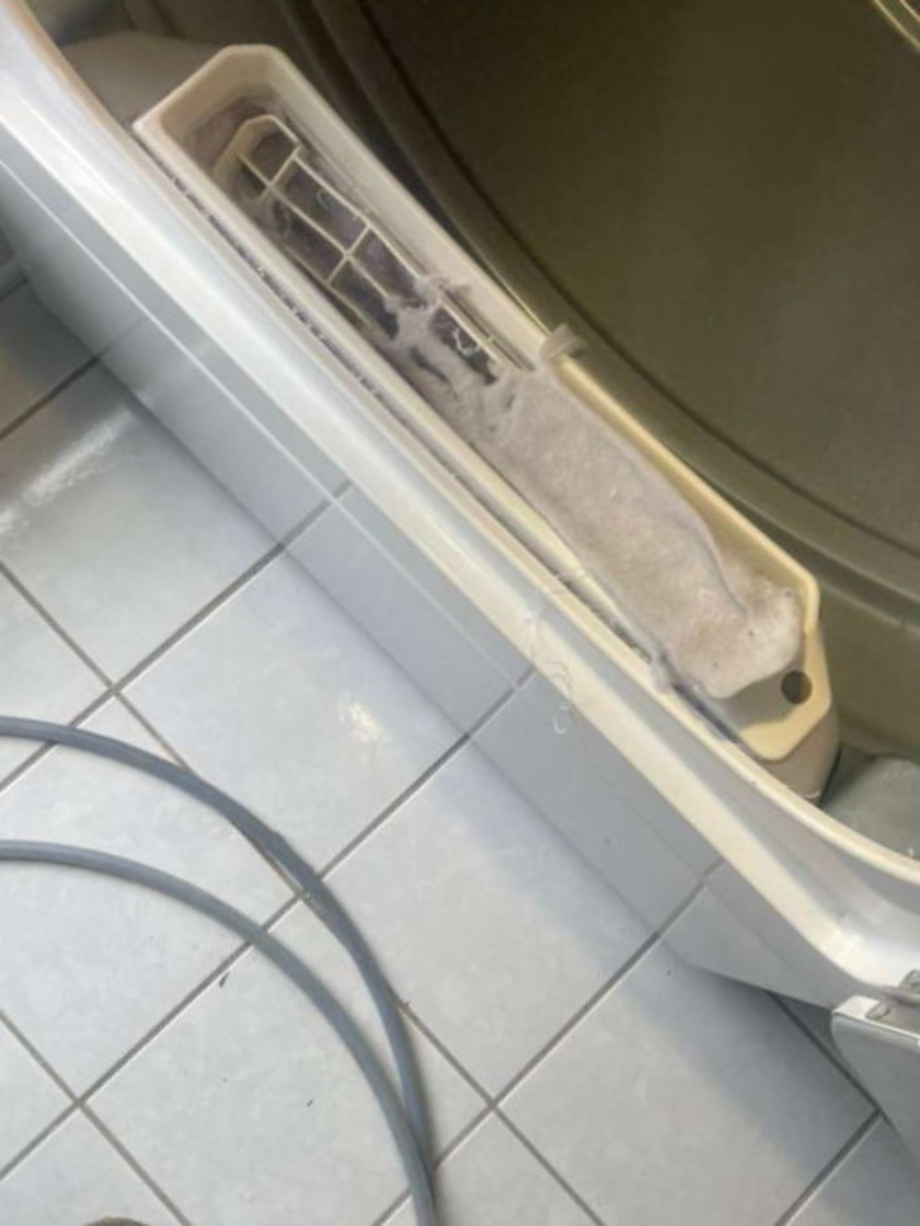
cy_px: 613
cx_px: 460
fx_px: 1028
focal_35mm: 29
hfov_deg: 48.2
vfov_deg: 61.7
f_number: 2.2
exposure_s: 1/120
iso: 32
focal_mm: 4.2
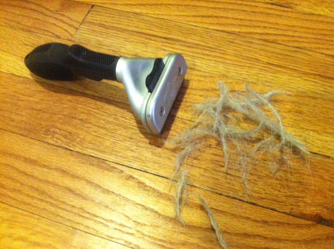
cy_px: 124
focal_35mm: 35
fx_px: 337
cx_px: 167
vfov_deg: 40.6
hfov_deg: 52.7
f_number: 2.8
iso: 640
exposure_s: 1/15
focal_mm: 3.85
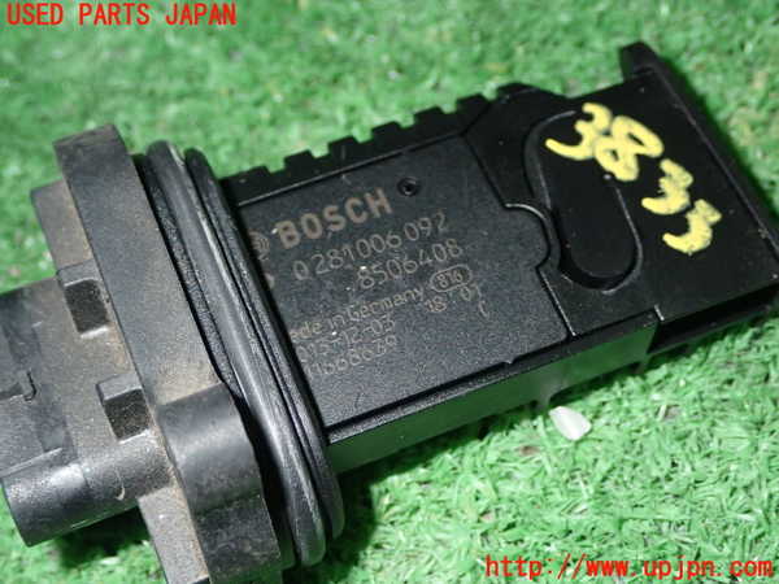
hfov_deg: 31.2
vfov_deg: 23.7
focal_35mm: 62
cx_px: 390
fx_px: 1395
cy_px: 292
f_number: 10
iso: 500
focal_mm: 11.09
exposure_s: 1/60
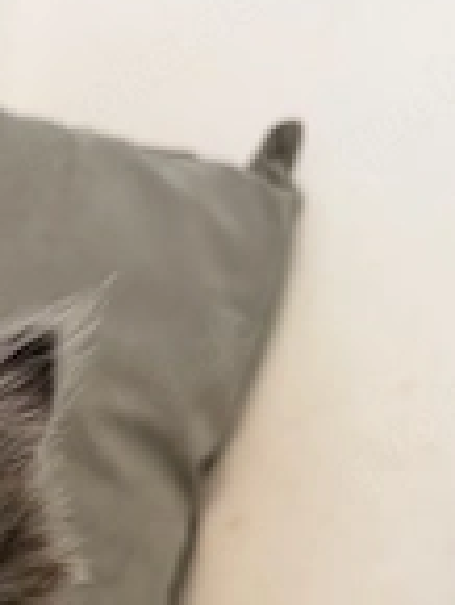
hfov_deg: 20.8
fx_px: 1155
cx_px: -92
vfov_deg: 25.5
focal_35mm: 66
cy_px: 772
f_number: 1.78
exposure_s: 1/50
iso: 250
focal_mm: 6.76
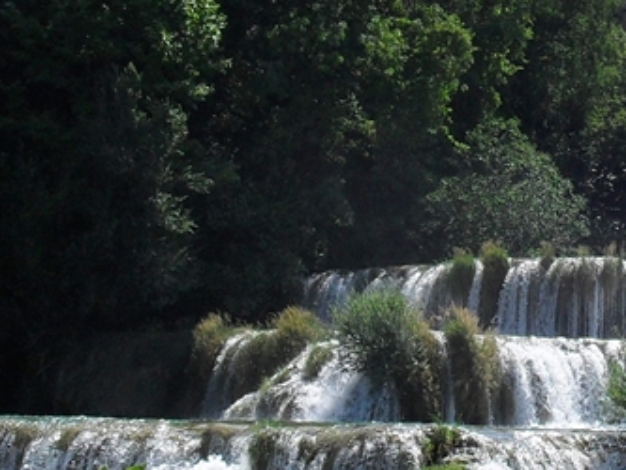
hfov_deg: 18.0
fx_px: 1900
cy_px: 318
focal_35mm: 105
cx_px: 694
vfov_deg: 14.1
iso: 100
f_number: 8.4
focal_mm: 6.3
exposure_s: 1/250
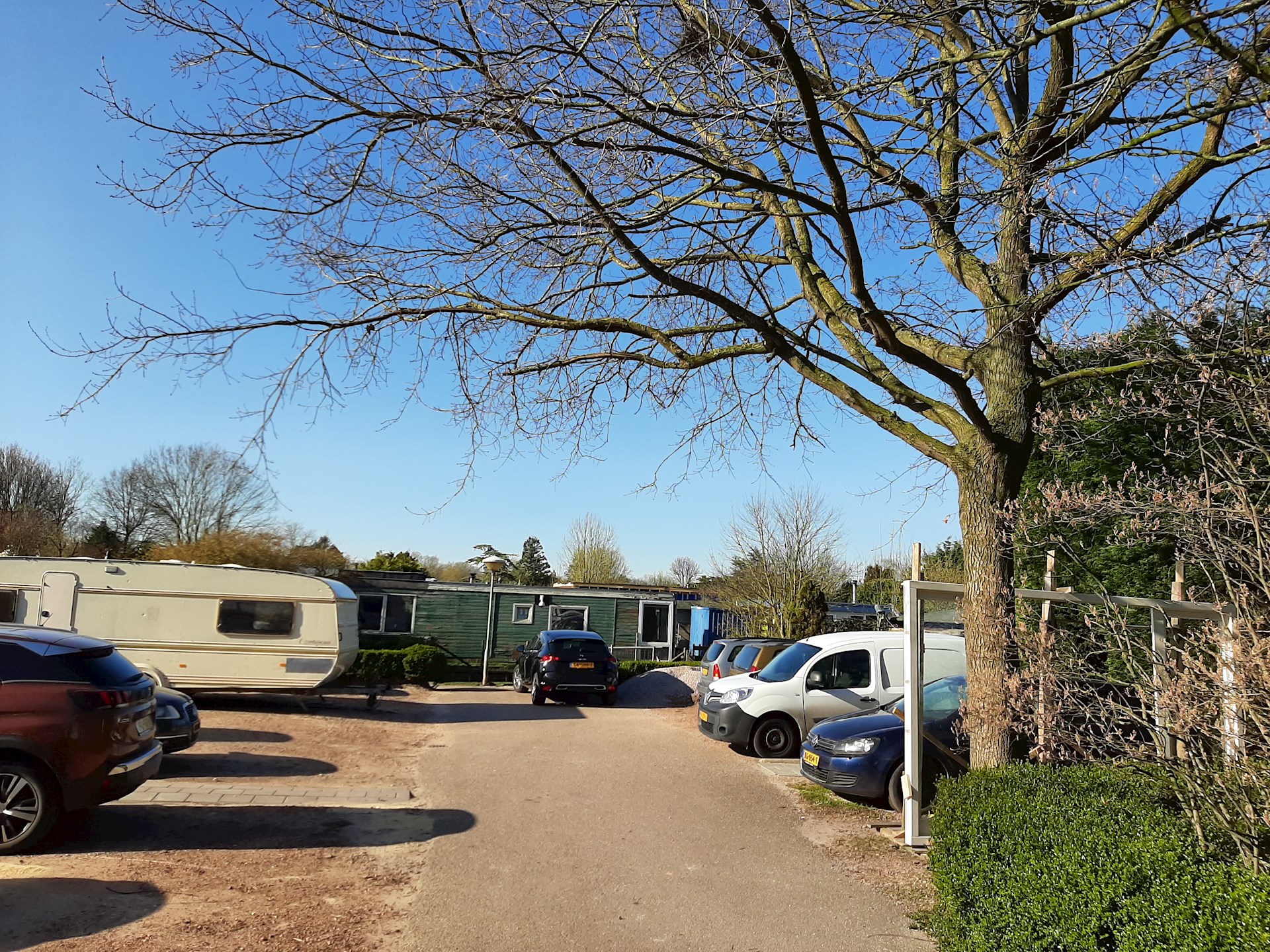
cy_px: 476
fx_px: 954
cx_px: 635
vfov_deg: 53.1
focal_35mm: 26
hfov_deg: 67.3
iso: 40
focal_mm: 3.93
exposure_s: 1/2358
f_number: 1.7
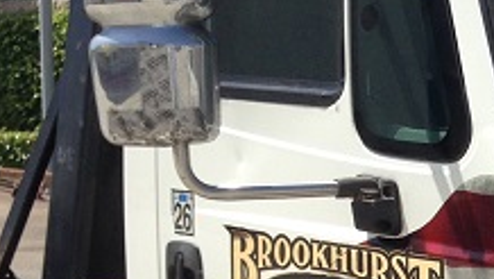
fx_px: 1730
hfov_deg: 15.3
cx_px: 689
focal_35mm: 132
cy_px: 404
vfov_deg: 9.0
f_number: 2.4
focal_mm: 4.12
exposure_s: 1/1323
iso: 50
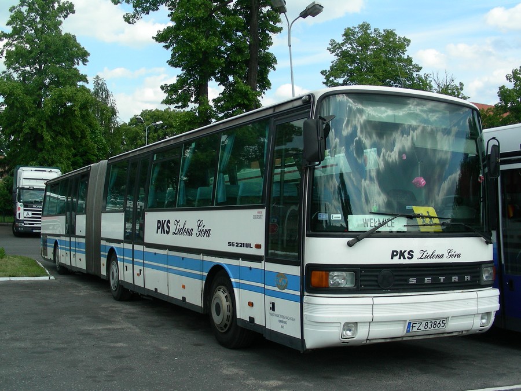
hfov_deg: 42.9
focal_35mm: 44
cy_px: 196
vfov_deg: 32.9
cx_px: 260
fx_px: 662
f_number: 4
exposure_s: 1/485
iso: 50
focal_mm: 7.4
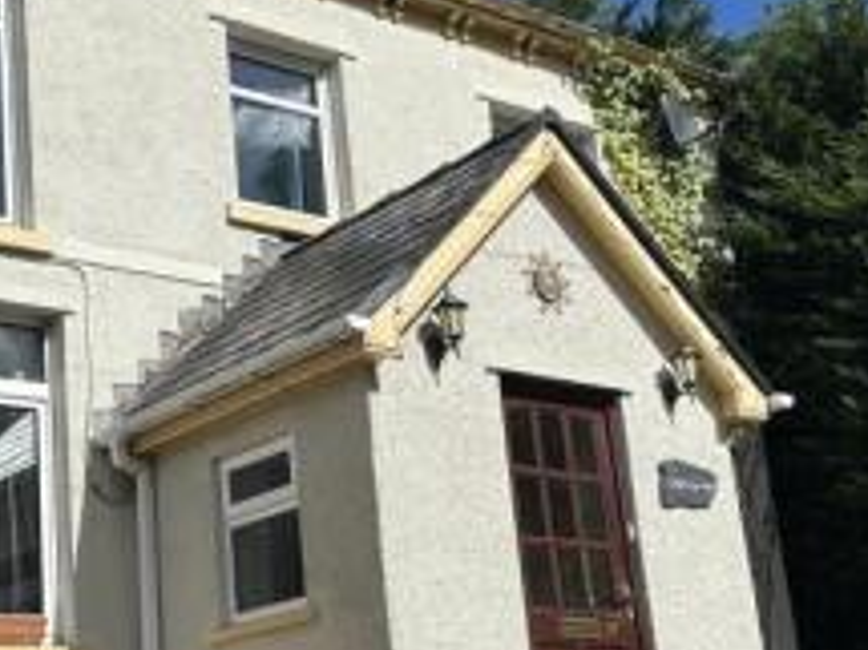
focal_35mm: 65
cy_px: 369
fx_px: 1629
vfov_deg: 22.6
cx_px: 256
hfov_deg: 29.5
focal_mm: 6.86
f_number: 1.78
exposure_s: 1/9709
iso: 80
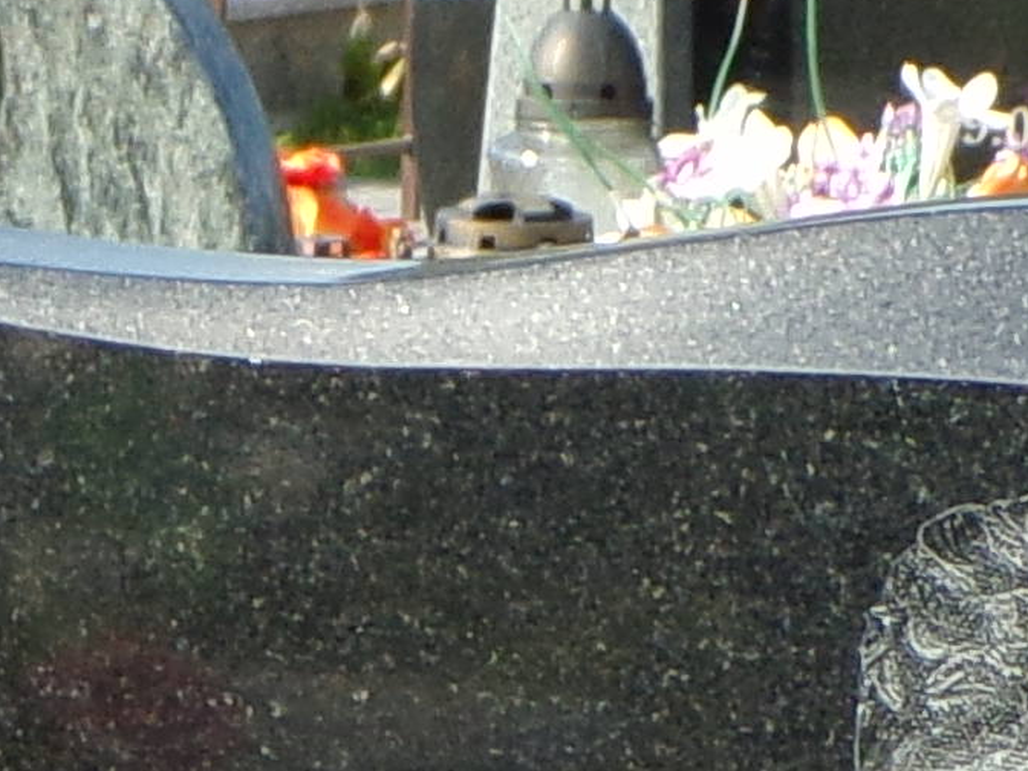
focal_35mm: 336
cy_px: 2033
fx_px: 9978
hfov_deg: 5.9
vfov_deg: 4.3
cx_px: 190
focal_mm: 8.7
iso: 80
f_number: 5.1
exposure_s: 1/200
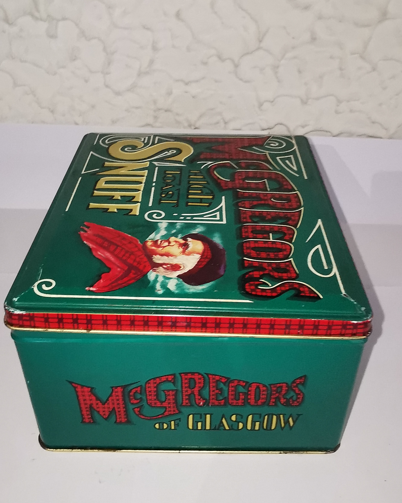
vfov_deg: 50.3
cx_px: 200
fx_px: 535
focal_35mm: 36
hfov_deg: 41.2
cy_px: 249
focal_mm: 2.35
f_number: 2.2
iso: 320
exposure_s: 1/25
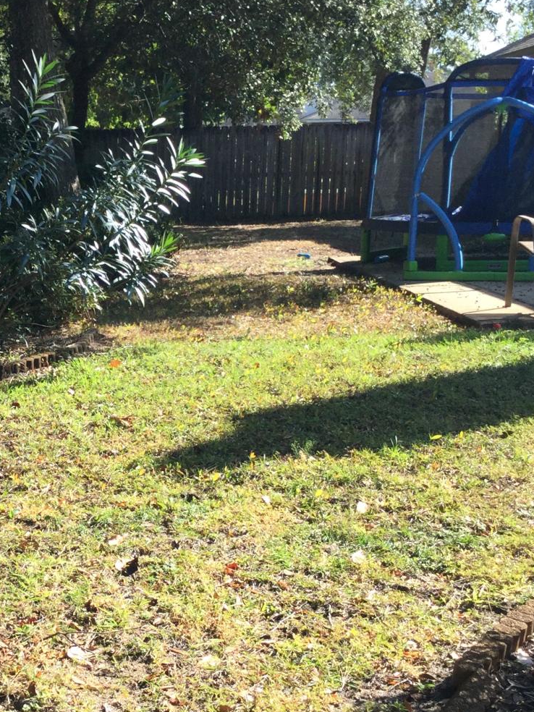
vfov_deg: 30.7
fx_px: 1296
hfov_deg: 22.7
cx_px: 51
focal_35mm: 63
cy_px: 402
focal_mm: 3.3
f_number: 2.4
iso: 25
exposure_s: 1/445
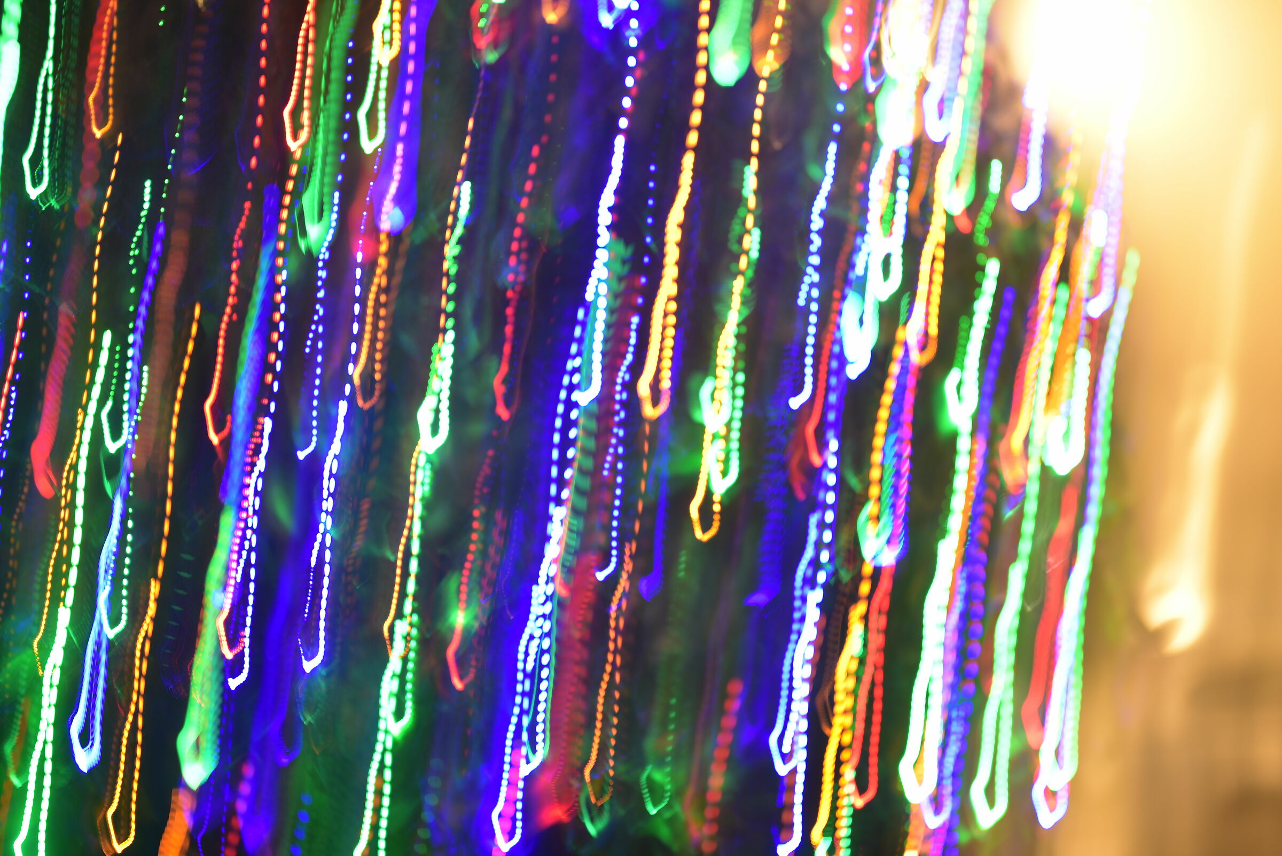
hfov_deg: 23.9
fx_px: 3028
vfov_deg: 16.1
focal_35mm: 85
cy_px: 428
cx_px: 641
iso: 100
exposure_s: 1
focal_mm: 85
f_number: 1.4
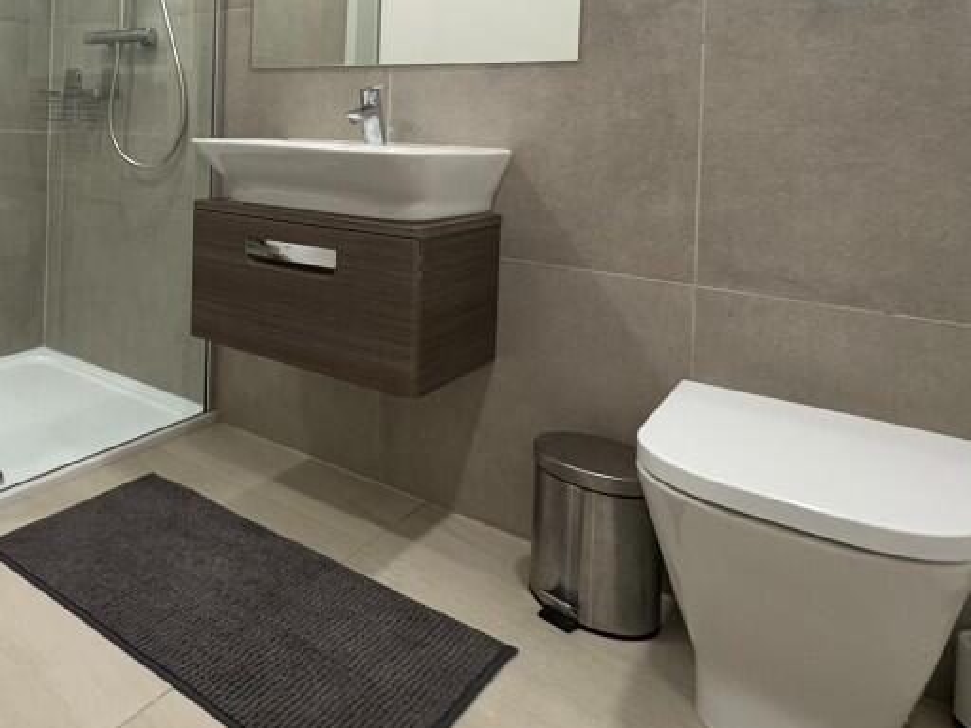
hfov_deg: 54.3
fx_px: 785
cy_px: 119
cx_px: 76
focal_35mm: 28
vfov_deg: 46.4
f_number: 2.2
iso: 160
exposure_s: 1/50
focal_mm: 2.22
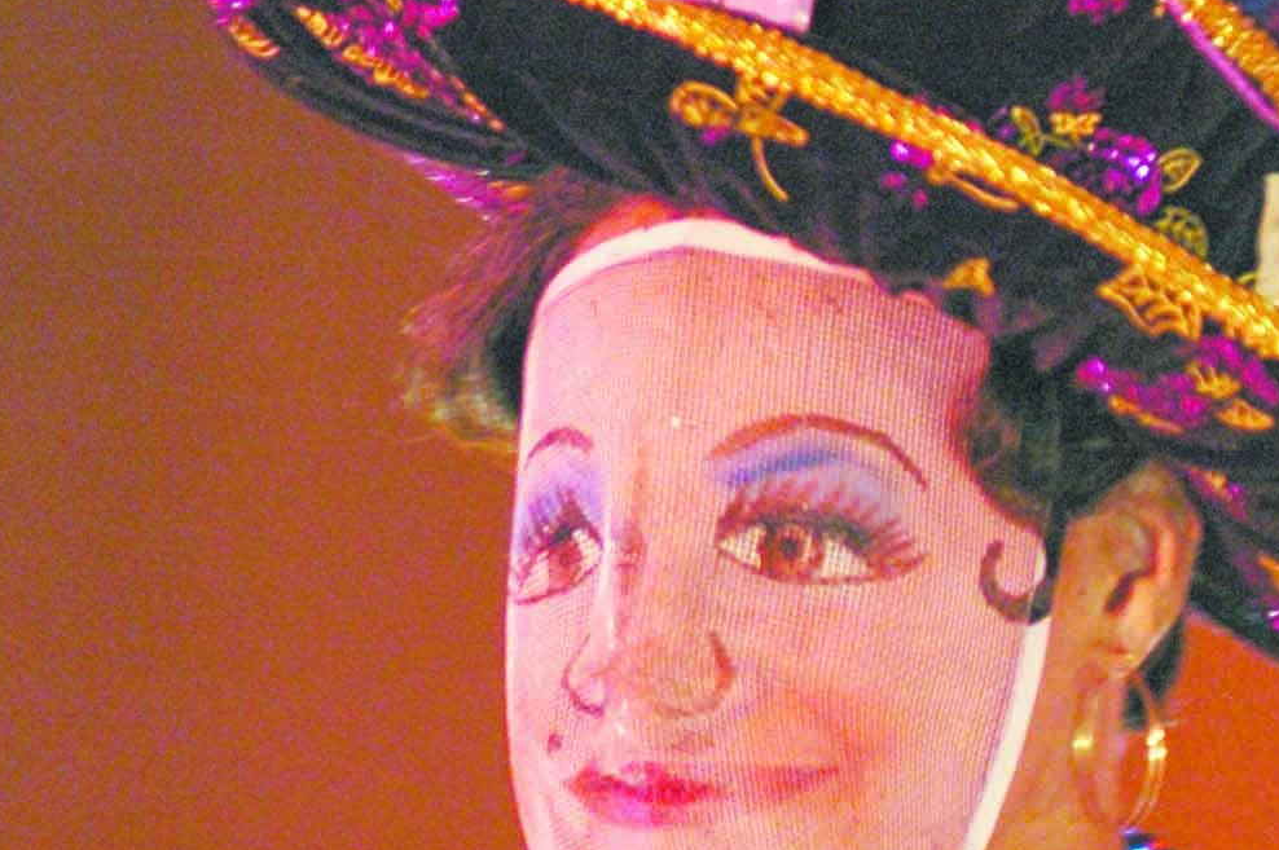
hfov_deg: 2.3
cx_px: 963
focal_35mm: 913
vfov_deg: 1.5
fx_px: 32409
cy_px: 792
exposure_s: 1/90
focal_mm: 200
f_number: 2.8
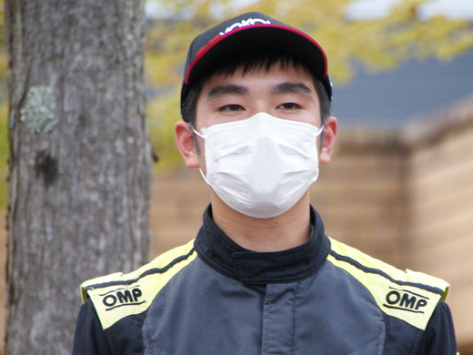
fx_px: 6818
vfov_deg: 3.0
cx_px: 265
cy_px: 185
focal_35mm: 499
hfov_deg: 4.0
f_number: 6.3
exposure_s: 1/160
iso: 400
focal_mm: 250
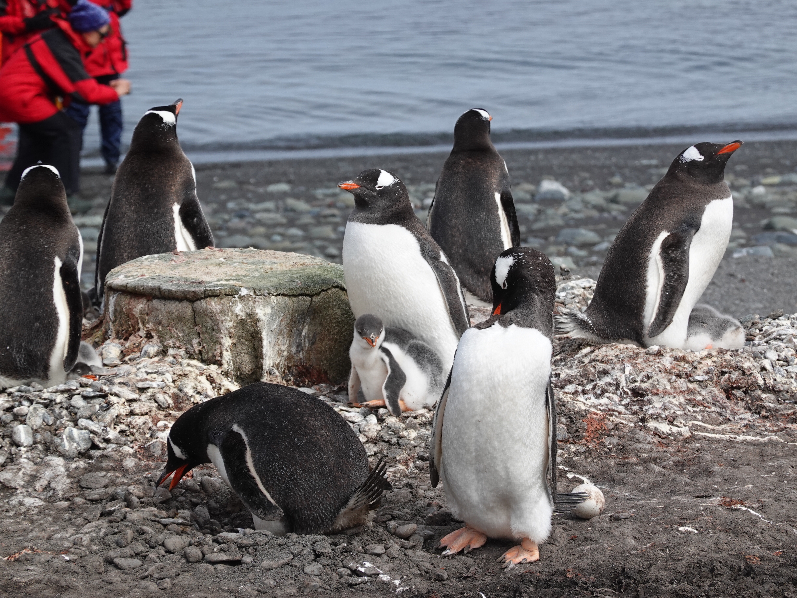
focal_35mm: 217
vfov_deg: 6.8
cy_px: 299
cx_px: 435
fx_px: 4996
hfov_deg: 9.1
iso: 125
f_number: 5.6
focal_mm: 72
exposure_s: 1/640
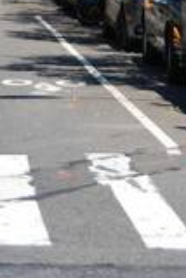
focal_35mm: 250
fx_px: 1933
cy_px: -193
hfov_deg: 5.4
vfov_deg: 8.0
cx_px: -108
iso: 100
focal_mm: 38
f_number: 4.5
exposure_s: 1/400
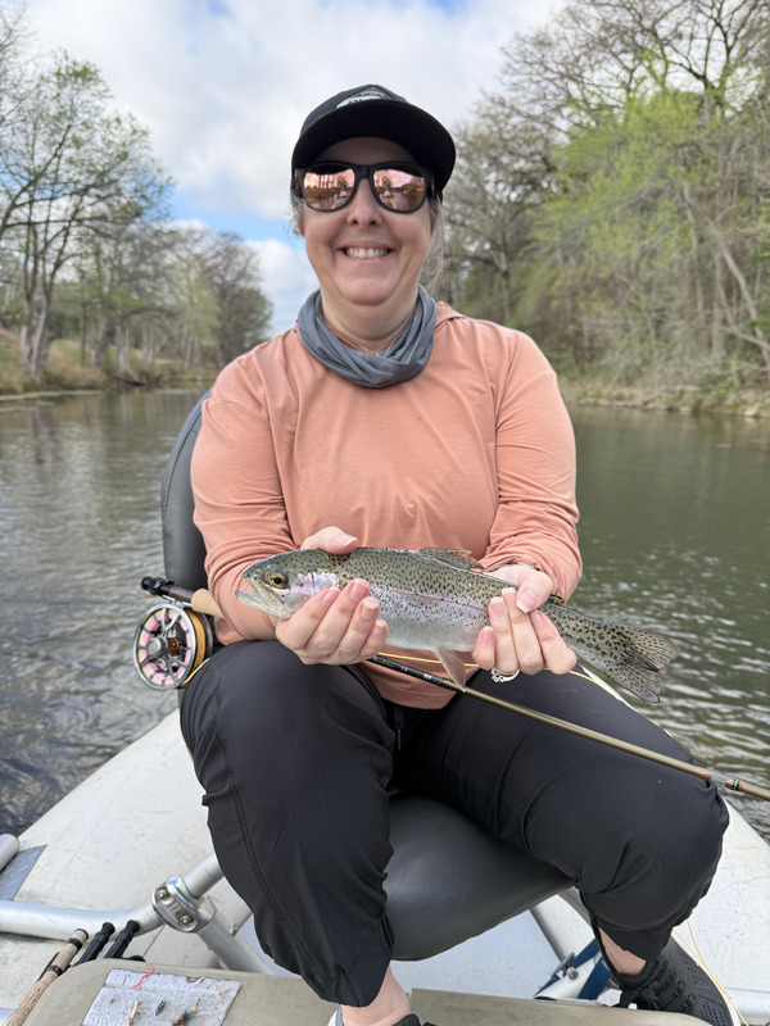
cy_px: 513
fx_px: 712
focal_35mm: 24
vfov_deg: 71.6
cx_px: 385
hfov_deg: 56.8
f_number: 1.78
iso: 100
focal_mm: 6.76
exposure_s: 1/1032
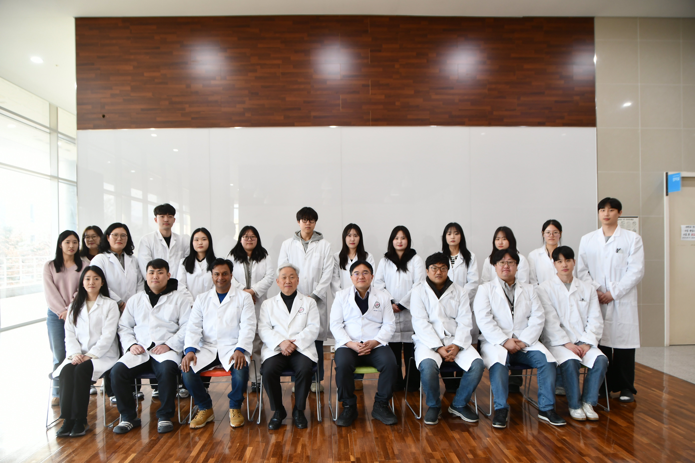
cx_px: 348
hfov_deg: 67.4
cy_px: 232
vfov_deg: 47.9
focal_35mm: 27
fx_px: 521
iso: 280
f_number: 3.5
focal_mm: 18
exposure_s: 1/30
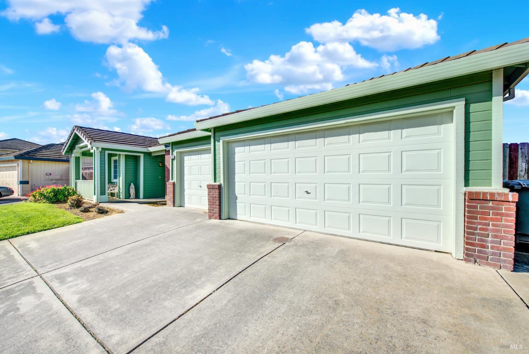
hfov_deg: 104.2
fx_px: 206
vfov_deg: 81.3
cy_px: 177
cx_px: 264
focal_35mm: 14
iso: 100
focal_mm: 14
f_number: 14
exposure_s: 1/160
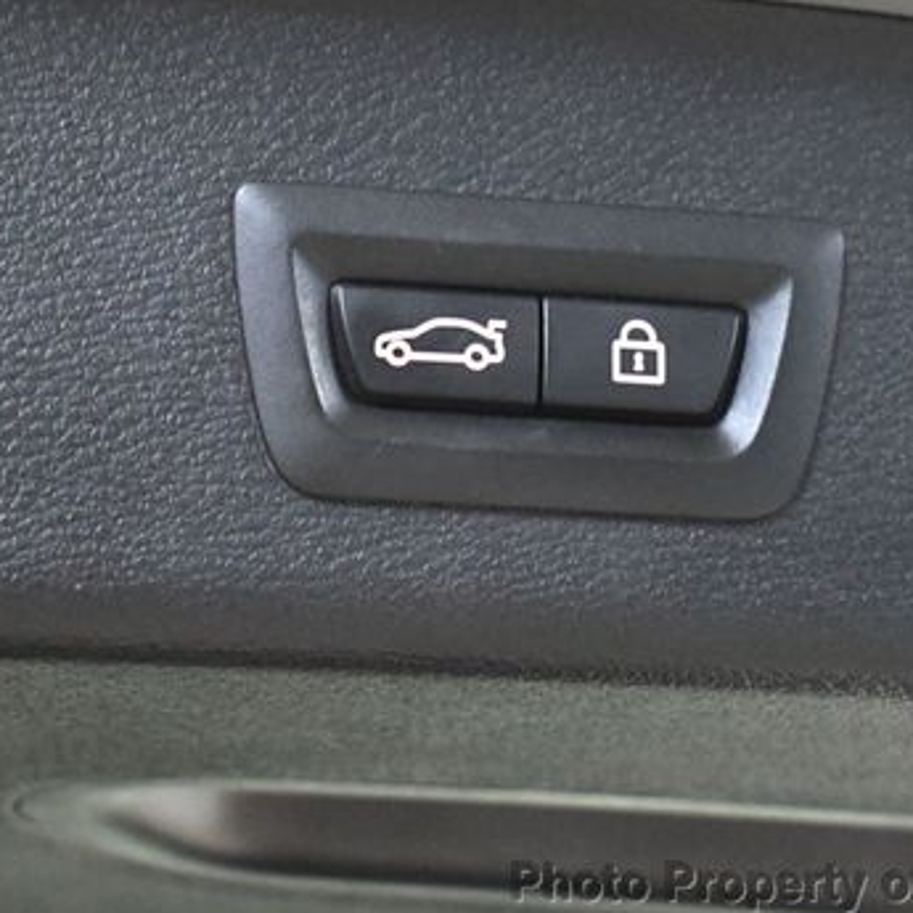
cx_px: 479
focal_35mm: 120
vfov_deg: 14.5
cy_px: 368
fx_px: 3581
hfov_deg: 14.5
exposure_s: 1/60
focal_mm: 38
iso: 6400
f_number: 4.8
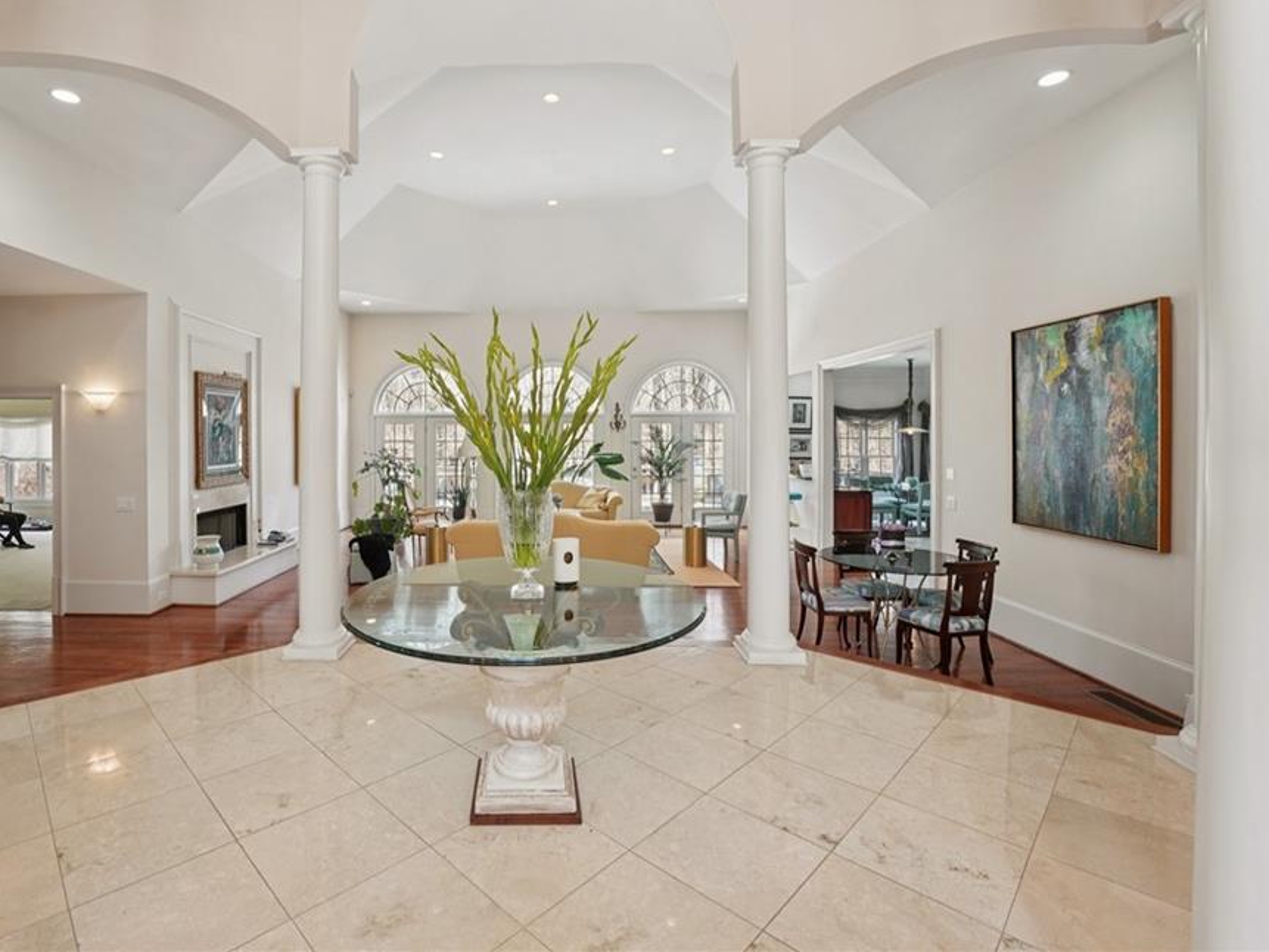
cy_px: 452
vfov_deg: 78.1
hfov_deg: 93.8
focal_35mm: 16
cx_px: 541
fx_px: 587
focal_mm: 14
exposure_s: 1/25
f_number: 8
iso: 320
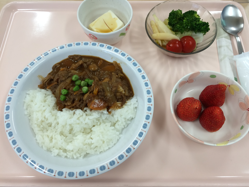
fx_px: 223
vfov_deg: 45.4
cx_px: 129
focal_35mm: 31
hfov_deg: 58.3
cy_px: 94
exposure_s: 1/40
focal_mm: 4.12
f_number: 2.2
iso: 40
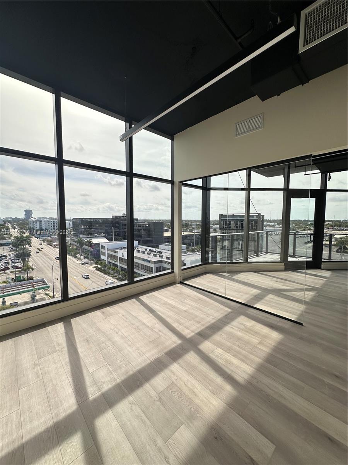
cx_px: 174
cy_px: 232
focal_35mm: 14
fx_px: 188
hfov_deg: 85.7
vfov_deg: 102.1
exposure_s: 1/849
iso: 40
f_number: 2.2
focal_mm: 2.22
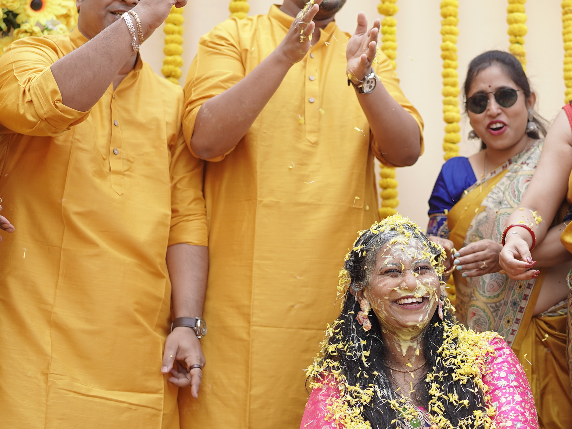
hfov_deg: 21.8
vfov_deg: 16.6
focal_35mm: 89
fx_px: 1470
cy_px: 197
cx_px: 442
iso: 125
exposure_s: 1/1250
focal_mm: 35
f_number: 1.4
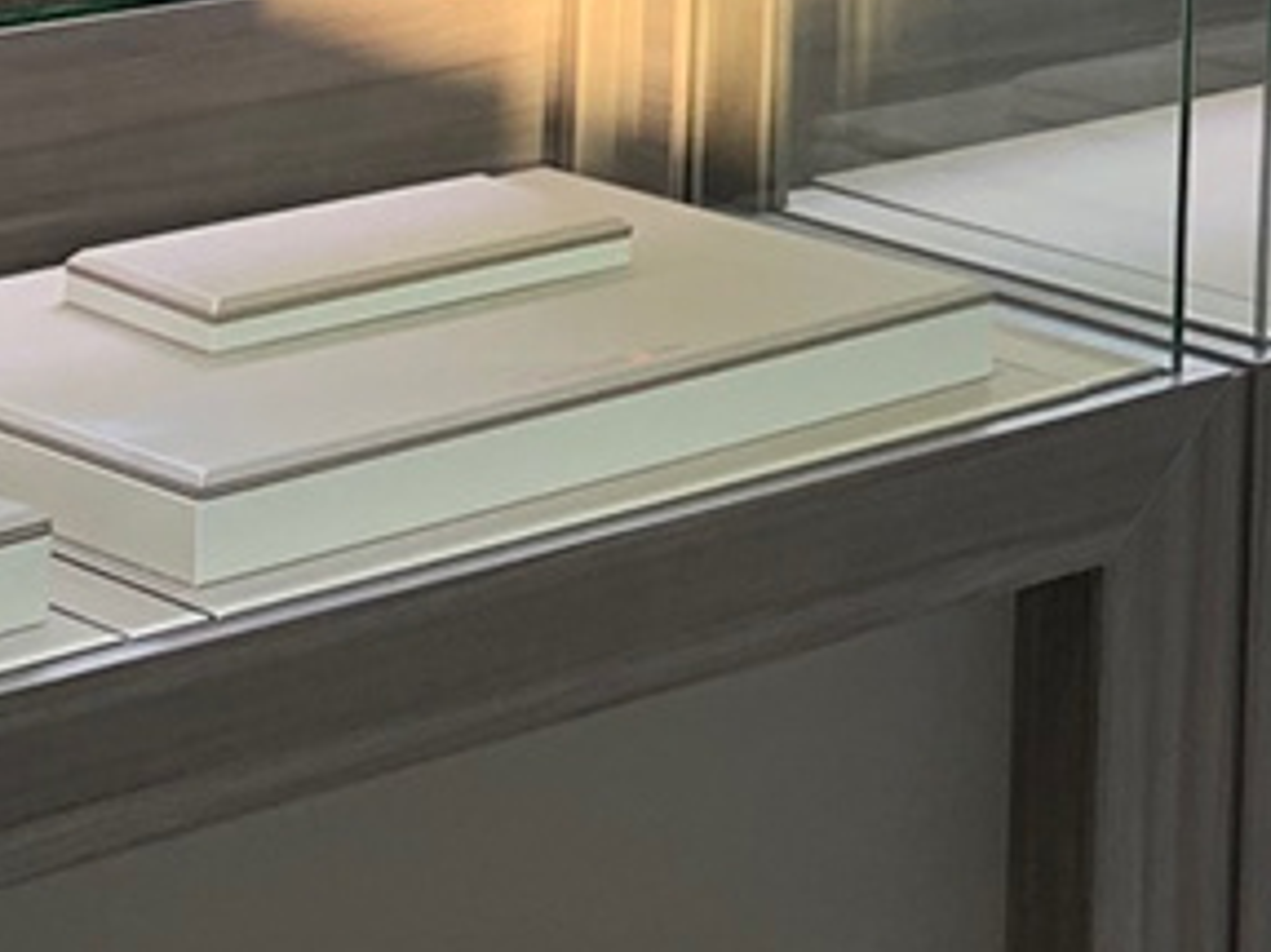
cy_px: -921
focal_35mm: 127
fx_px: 4661
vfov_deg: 10.7
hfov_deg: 14.2
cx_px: 2104
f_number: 1.8
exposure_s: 1/121
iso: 50
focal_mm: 4.25
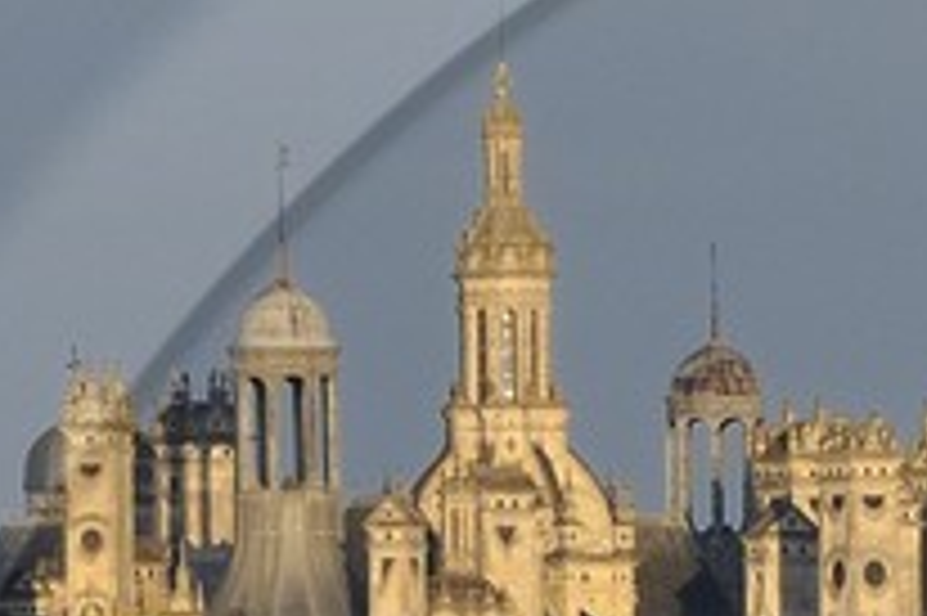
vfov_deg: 0.9
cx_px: 1462
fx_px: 40060
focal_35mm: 1557
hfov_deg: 1.3
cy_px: 1376
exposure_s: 1/320
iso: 400
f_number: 10
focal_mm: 200
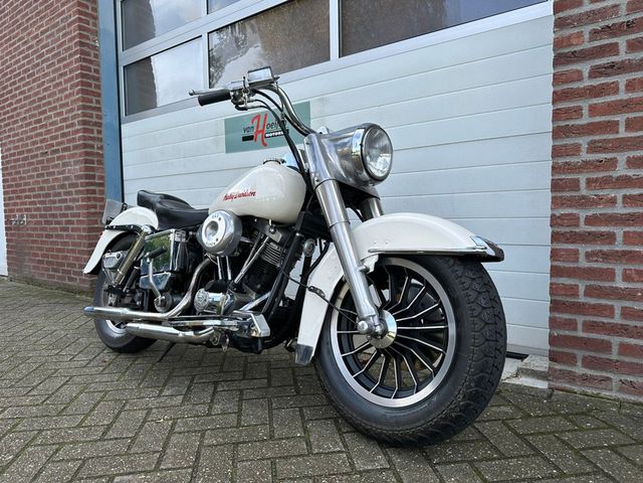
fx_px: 446
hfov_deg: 71.6
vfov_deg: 56.8
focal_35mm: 24
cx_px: 322
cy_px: 242
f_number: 1.78
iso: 80
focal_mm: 6.86
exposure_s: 1/962
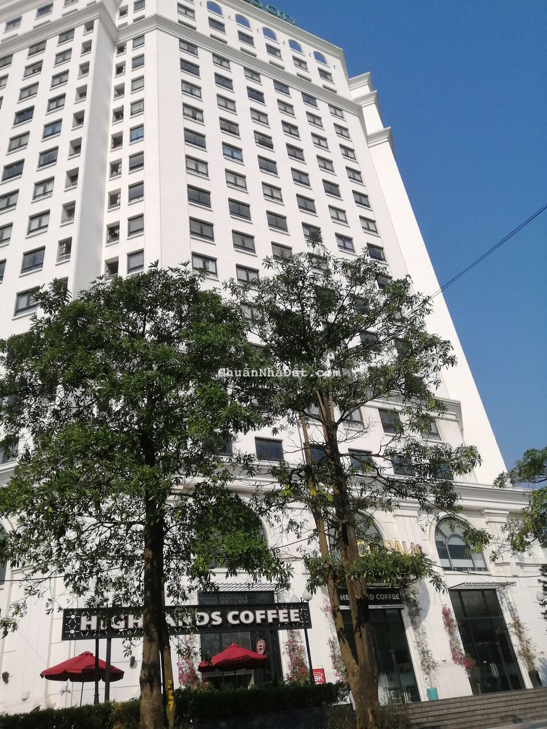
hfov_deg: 53.1
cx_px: 274
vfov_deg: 67.3
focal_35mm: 26
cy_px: 364
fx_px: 548
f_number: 1.8
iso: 50
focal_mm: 3.6
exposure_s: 1/3623
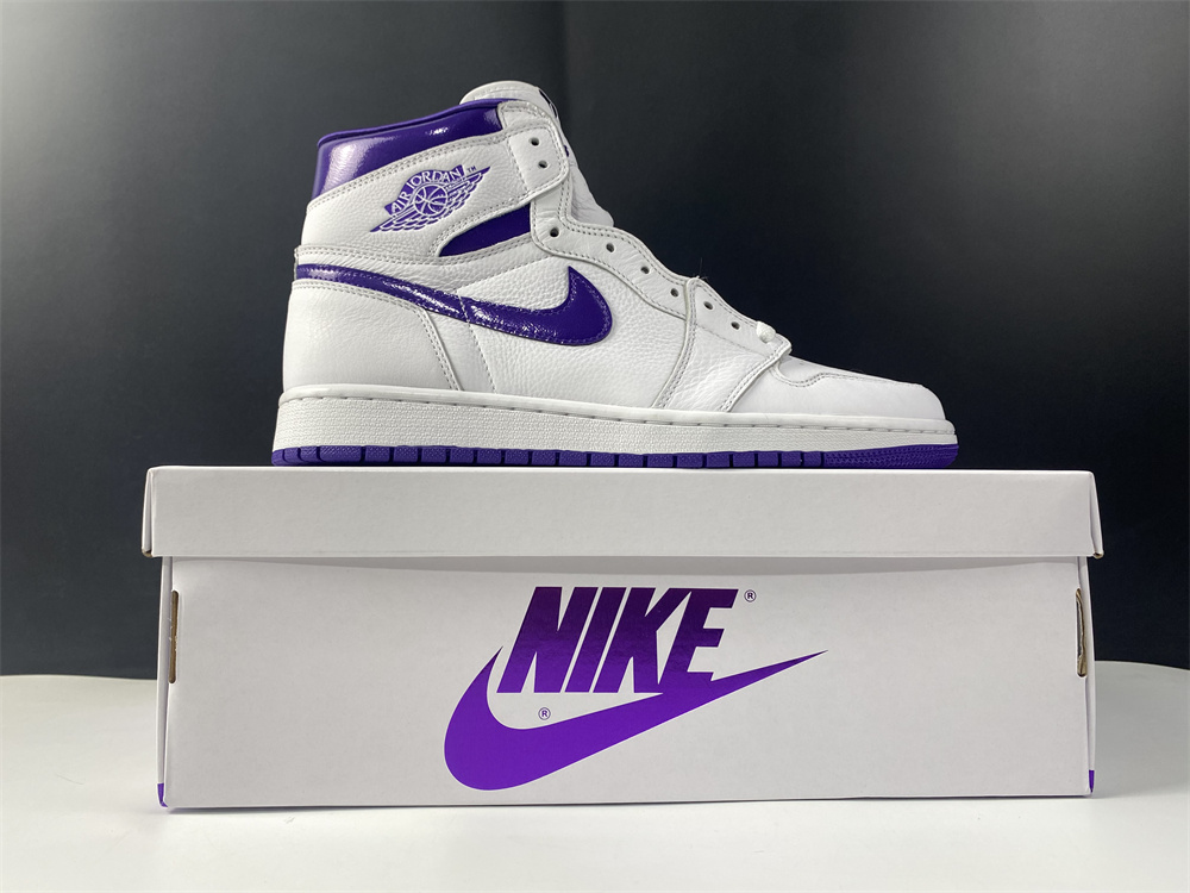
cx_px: 595
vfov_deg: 53.1
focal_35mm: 26
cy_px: 446
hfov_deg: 67.3
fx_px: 894
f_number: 1.8
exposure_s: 1/100
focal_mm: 4.25
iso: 64
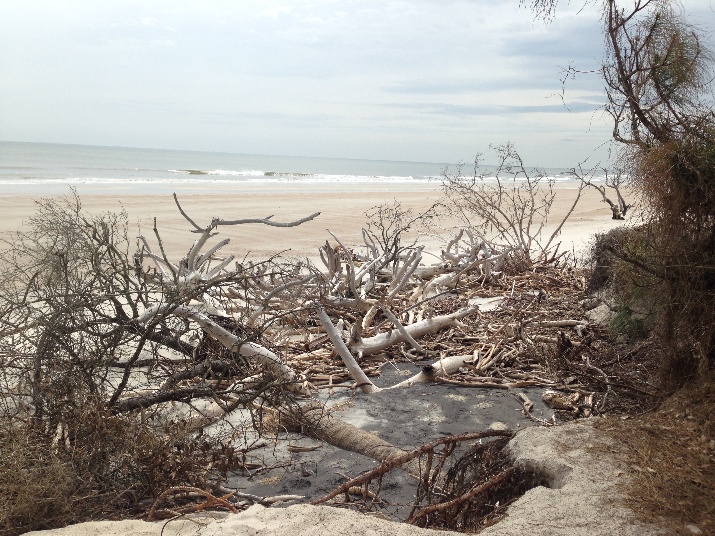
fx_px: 682
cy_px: 268
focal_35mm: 33
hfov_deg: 55.4
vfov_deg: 42.9
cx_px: 358
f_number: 2.4
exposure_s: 1/1869
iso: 50
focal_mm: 4.12
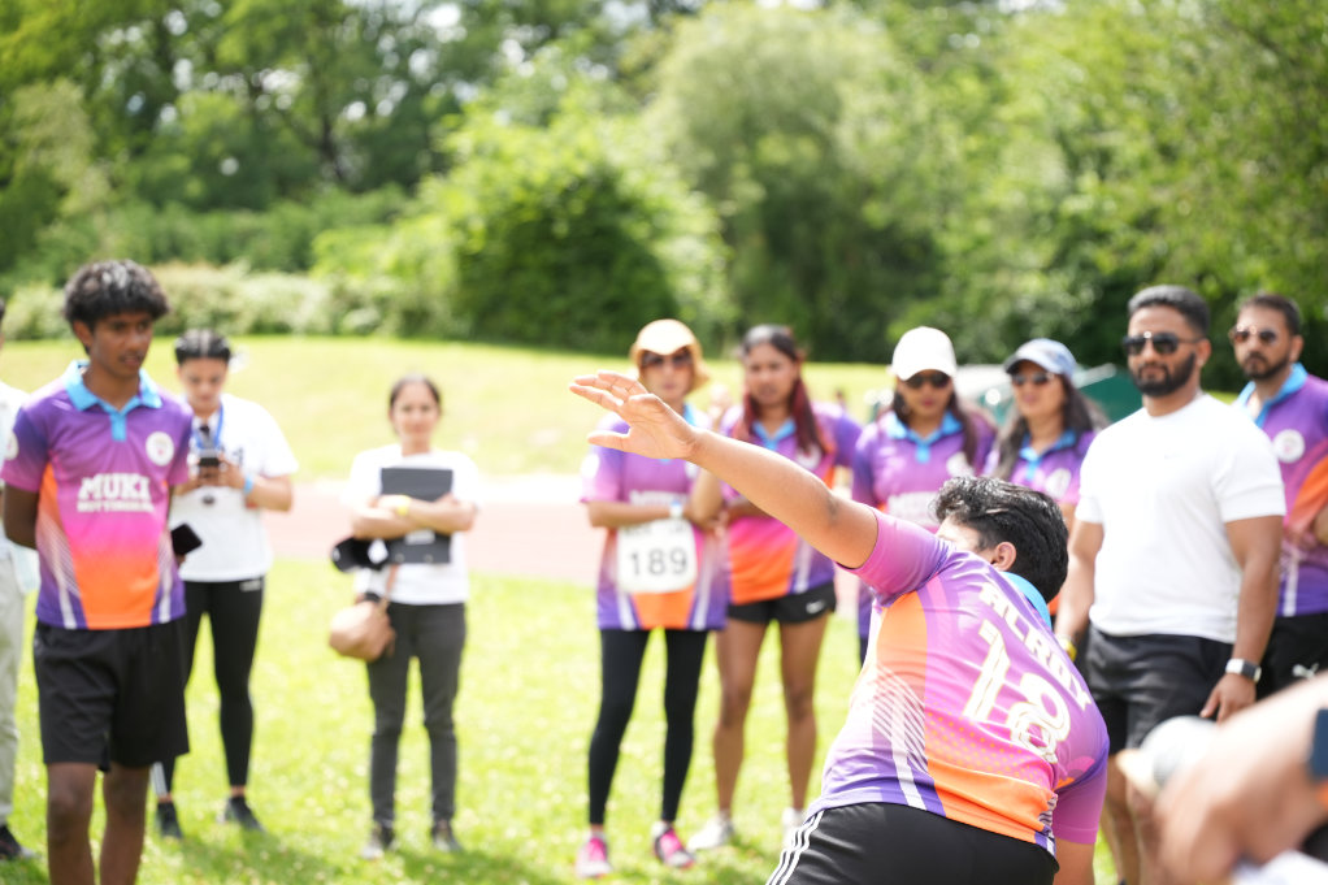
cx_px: 664
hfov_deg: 28.8
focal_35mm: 70
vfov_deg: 19.5
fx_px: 2582
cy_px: 442
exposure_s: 1/1000
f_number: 2.8
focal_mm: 70
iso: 250
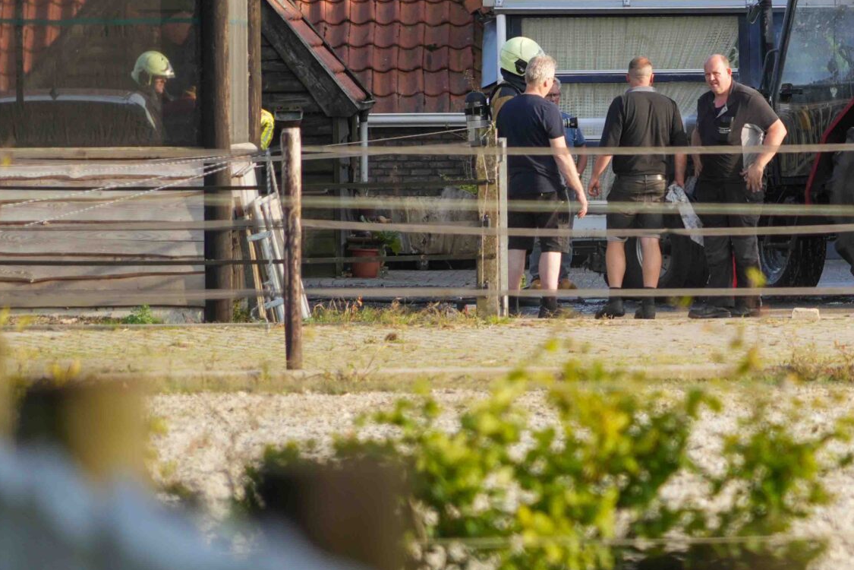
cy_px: 24
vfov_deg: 2.5
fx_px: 12951
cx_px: 903
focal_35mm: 546
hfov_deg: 3.8
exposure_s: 1/125
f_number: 6.3
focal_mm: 240
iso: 125
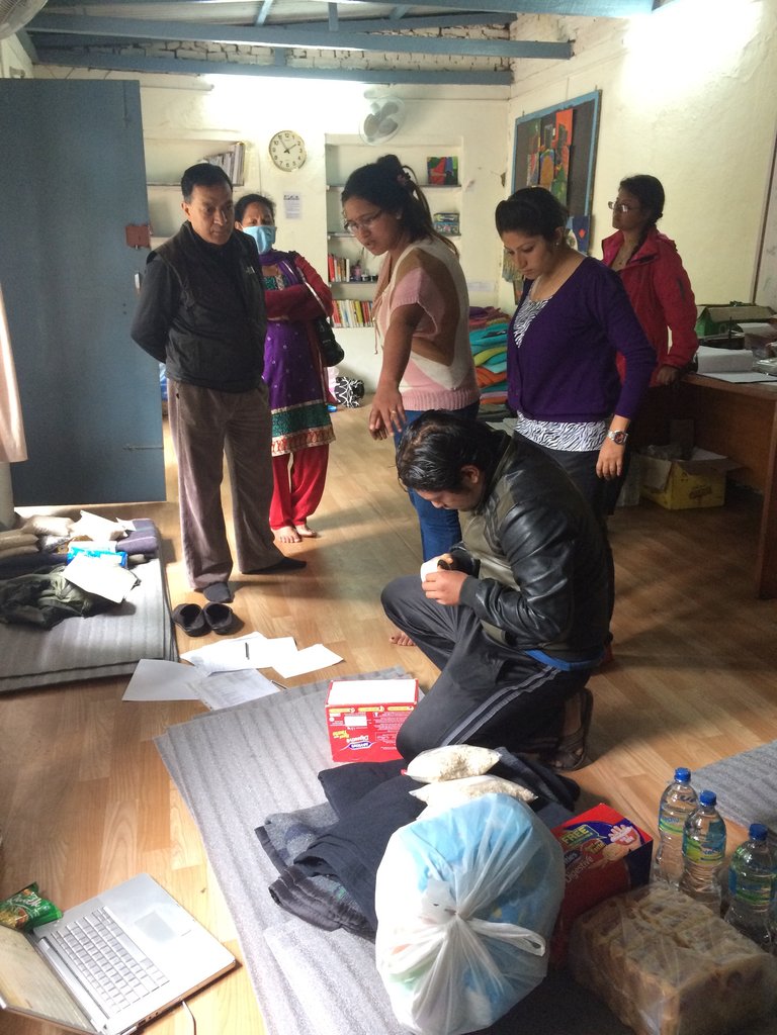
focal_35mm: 29
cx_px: 388
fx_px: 868
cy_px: 518
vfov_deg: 61.7
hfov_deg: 48.2
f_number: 2.2
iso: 200
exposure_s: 1/30
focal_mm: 4.15
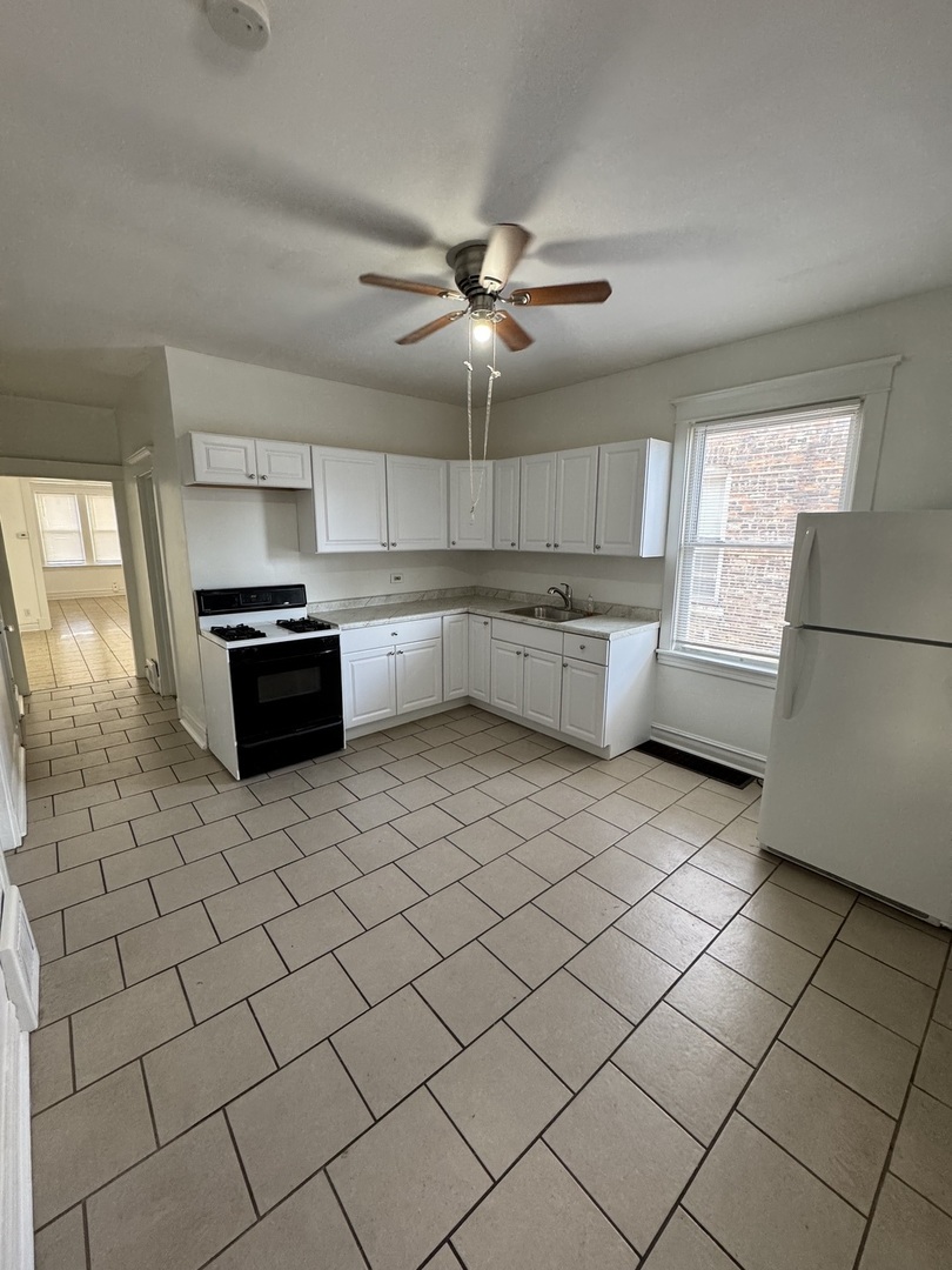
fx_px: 513
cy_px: 635
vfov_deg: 102.1
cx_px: 476
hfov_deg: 85.7
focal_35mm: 14
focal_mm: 2.22
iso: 250
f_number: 2.2
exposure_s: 1/120
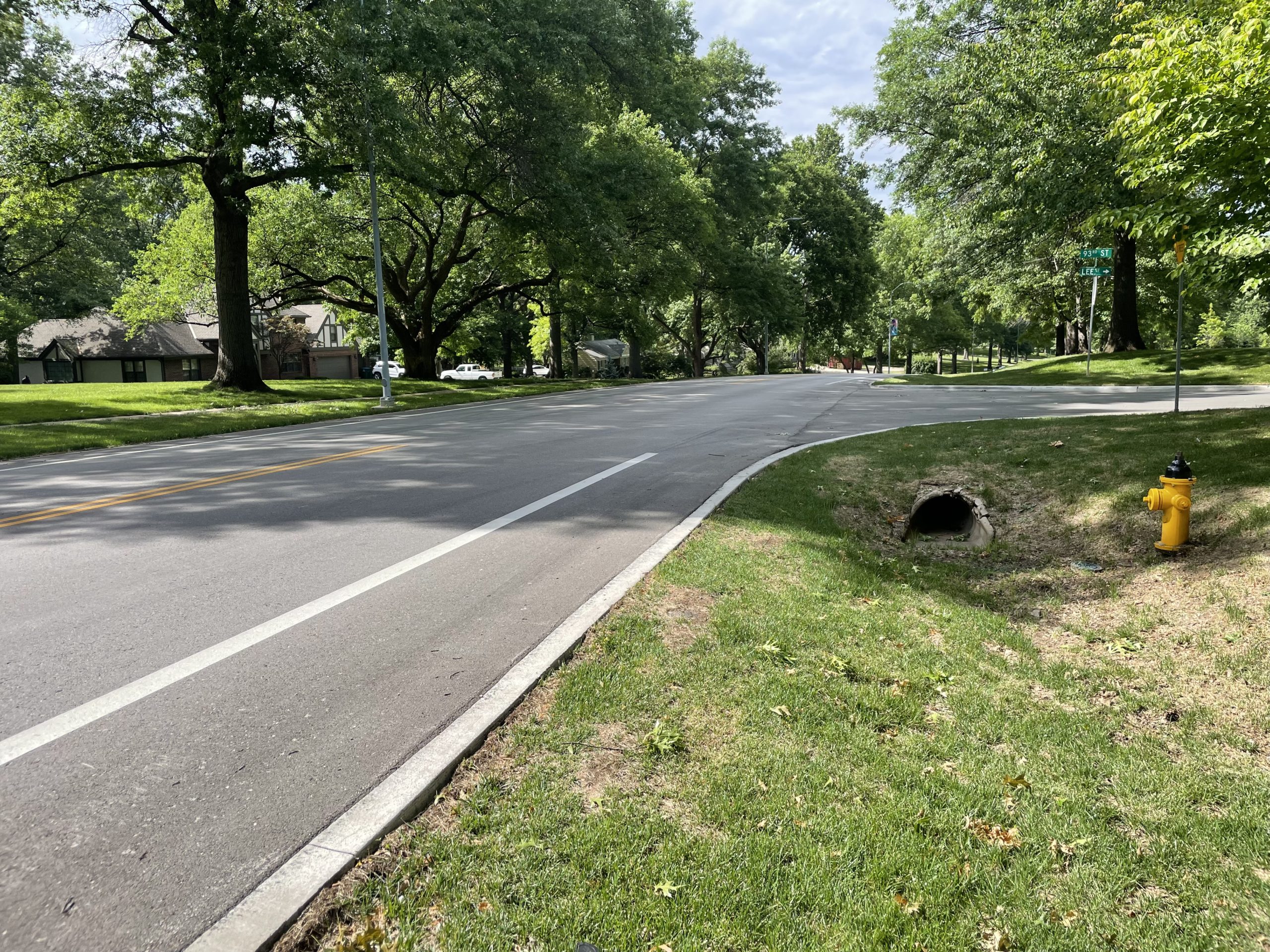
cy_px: 476
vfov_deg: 53.1
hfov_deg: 67.3
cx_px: 635
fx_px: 954
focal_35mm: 26
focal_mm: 4.2
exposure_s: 1/1490
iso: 32
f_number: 1.6
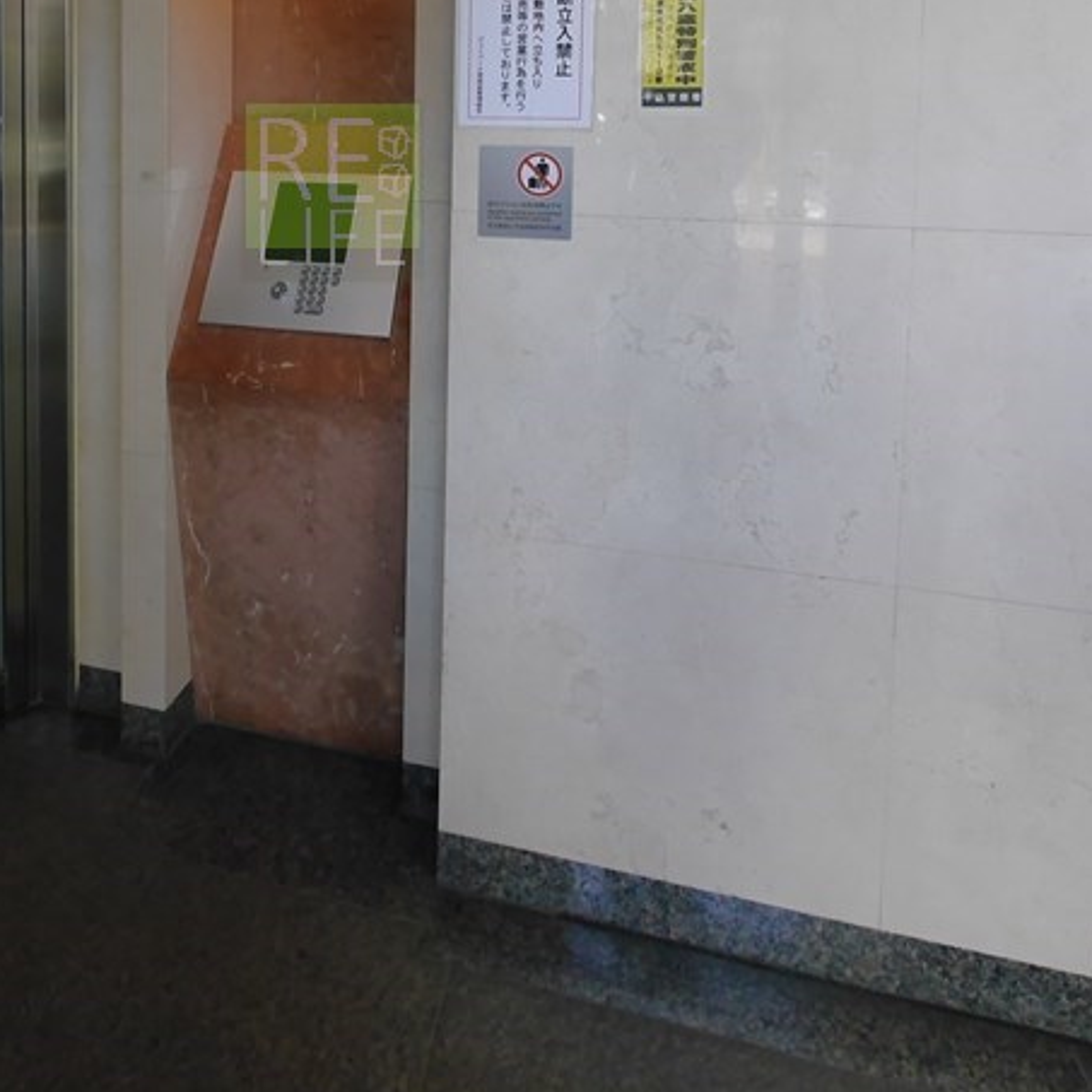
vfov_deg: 52.8
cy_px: 190
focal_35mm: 28
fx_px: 999
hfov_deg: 55.6
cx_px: 333
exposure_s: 1/125
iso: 640
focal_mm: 7
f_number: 4
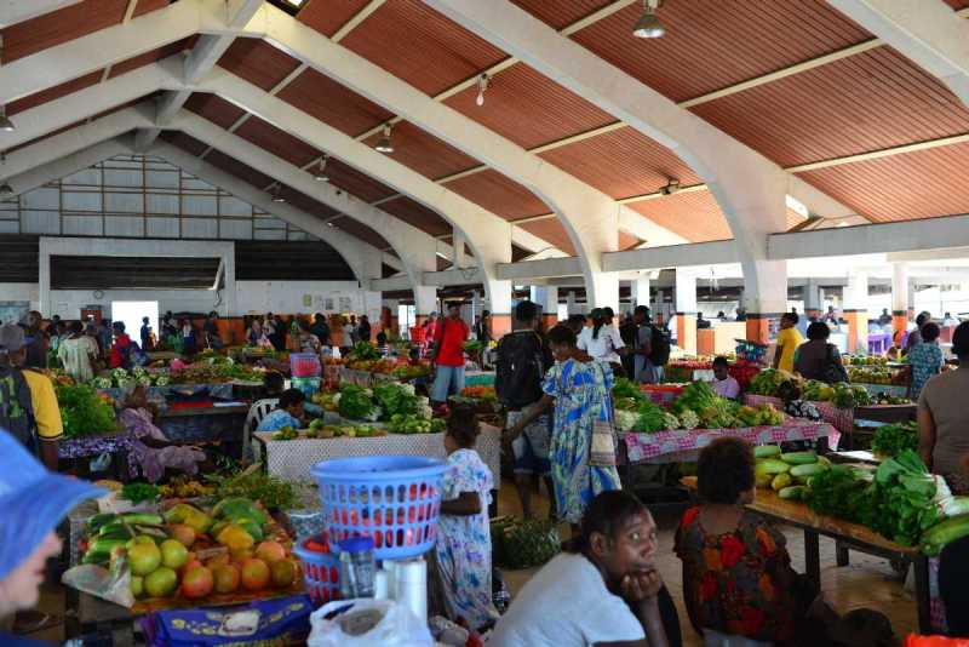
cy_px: 324
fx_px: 1131
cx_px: 484
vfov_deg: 31.9
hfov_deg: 46.4
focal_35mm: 42
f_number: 4
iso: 250
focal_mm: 42
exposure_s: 1/60
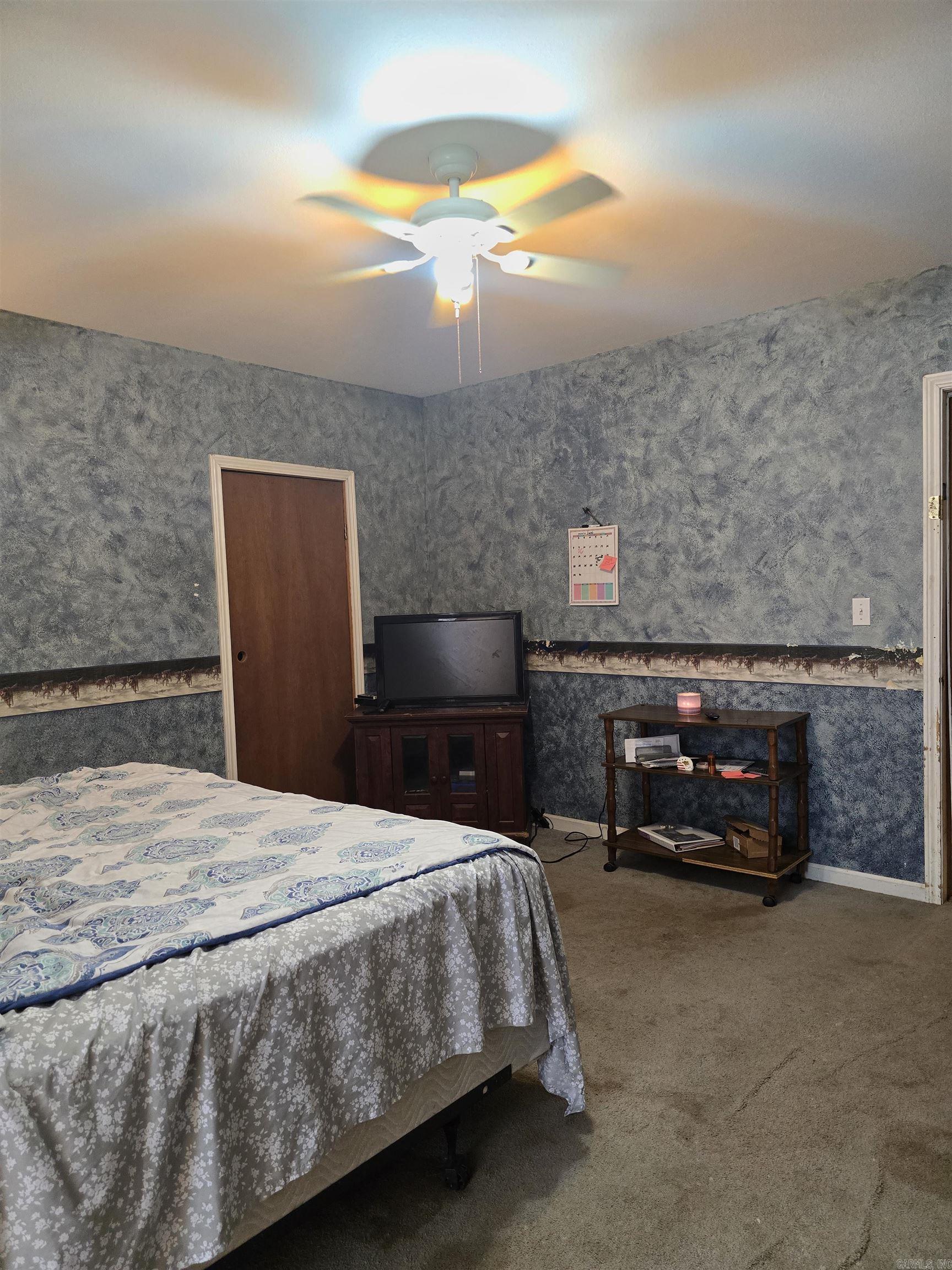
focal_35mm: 23
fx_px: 843
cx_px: 476
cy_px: 635
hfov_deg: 58.9
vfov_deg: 73.9
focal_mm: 6.3
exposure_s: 1/120
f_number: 1.7
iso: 640
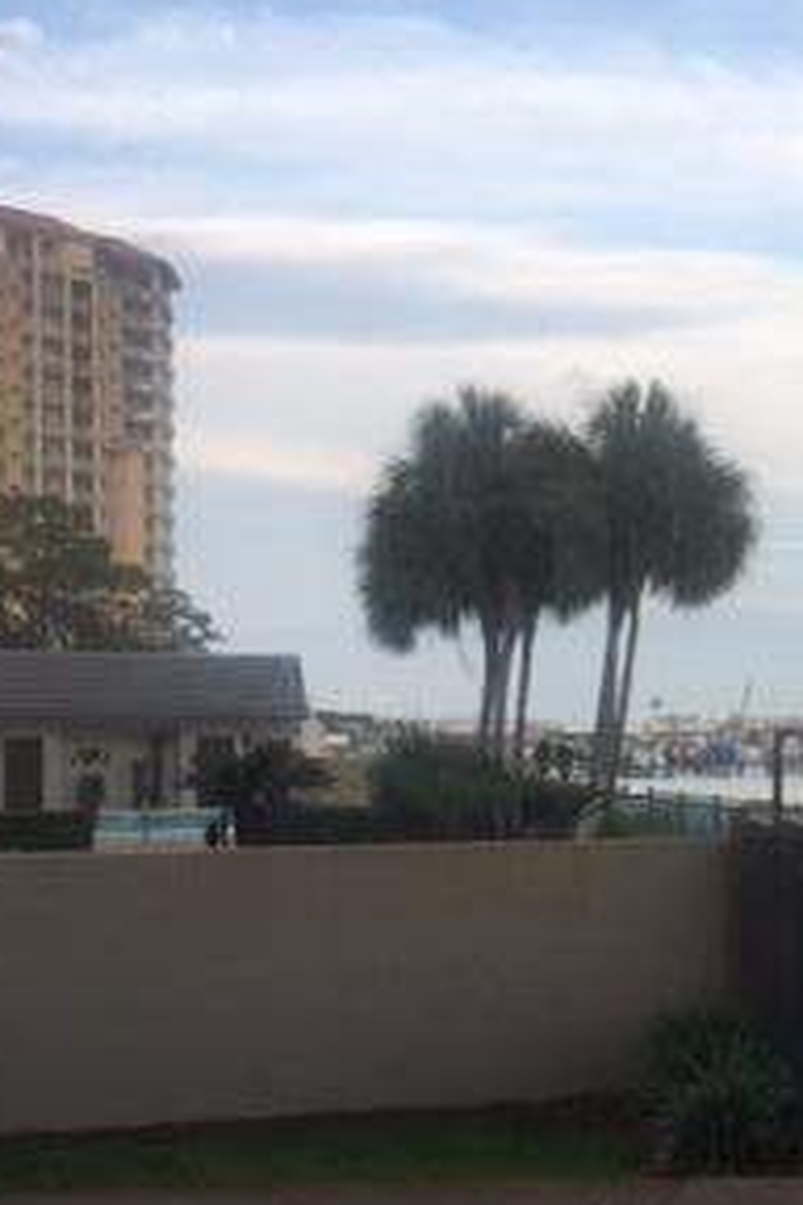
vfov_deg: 29.9
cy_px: 787
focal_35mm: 67
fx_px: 2242
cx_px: 941
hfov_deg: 19.2
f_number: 2.2
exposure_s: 1/416
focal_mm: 4.15
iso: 32
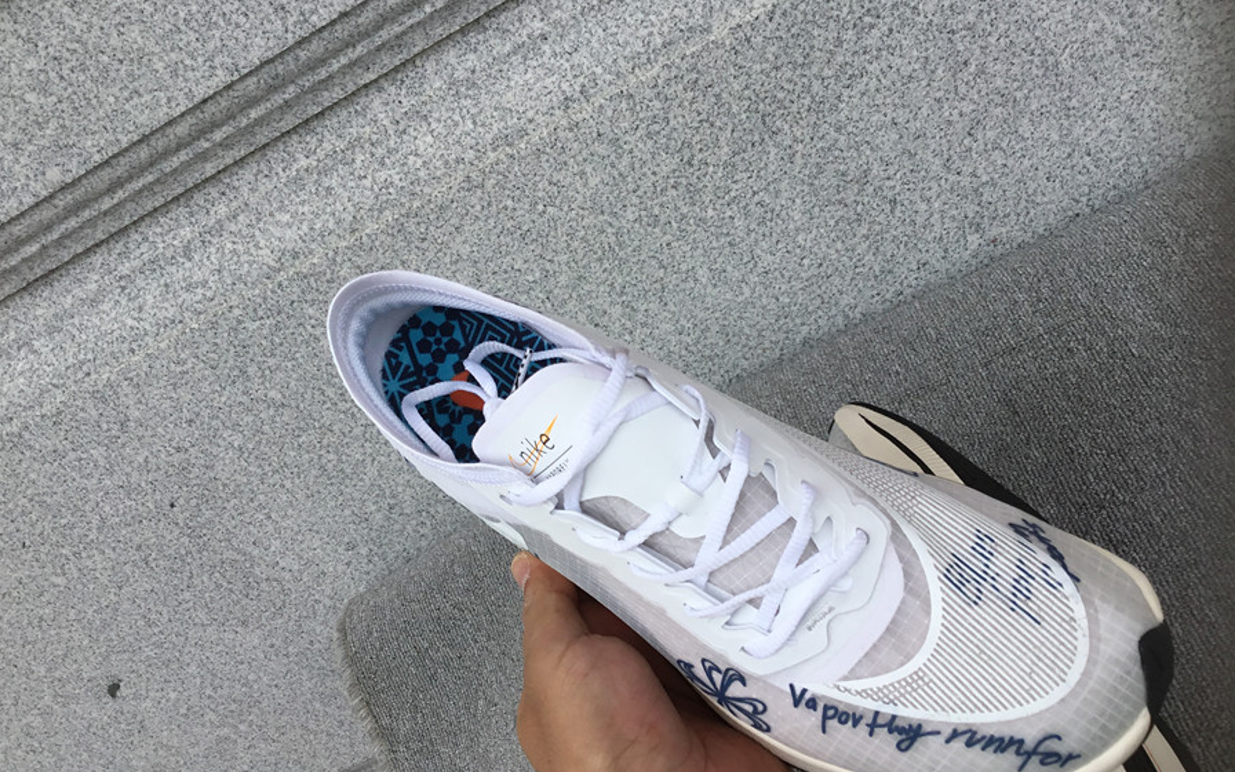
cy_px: 413
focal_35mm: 33
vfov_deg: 38.3
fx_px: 1111
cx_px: 618
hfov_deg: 58.1
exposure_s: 1/327
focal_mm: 3.3
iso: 25
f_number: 2.4
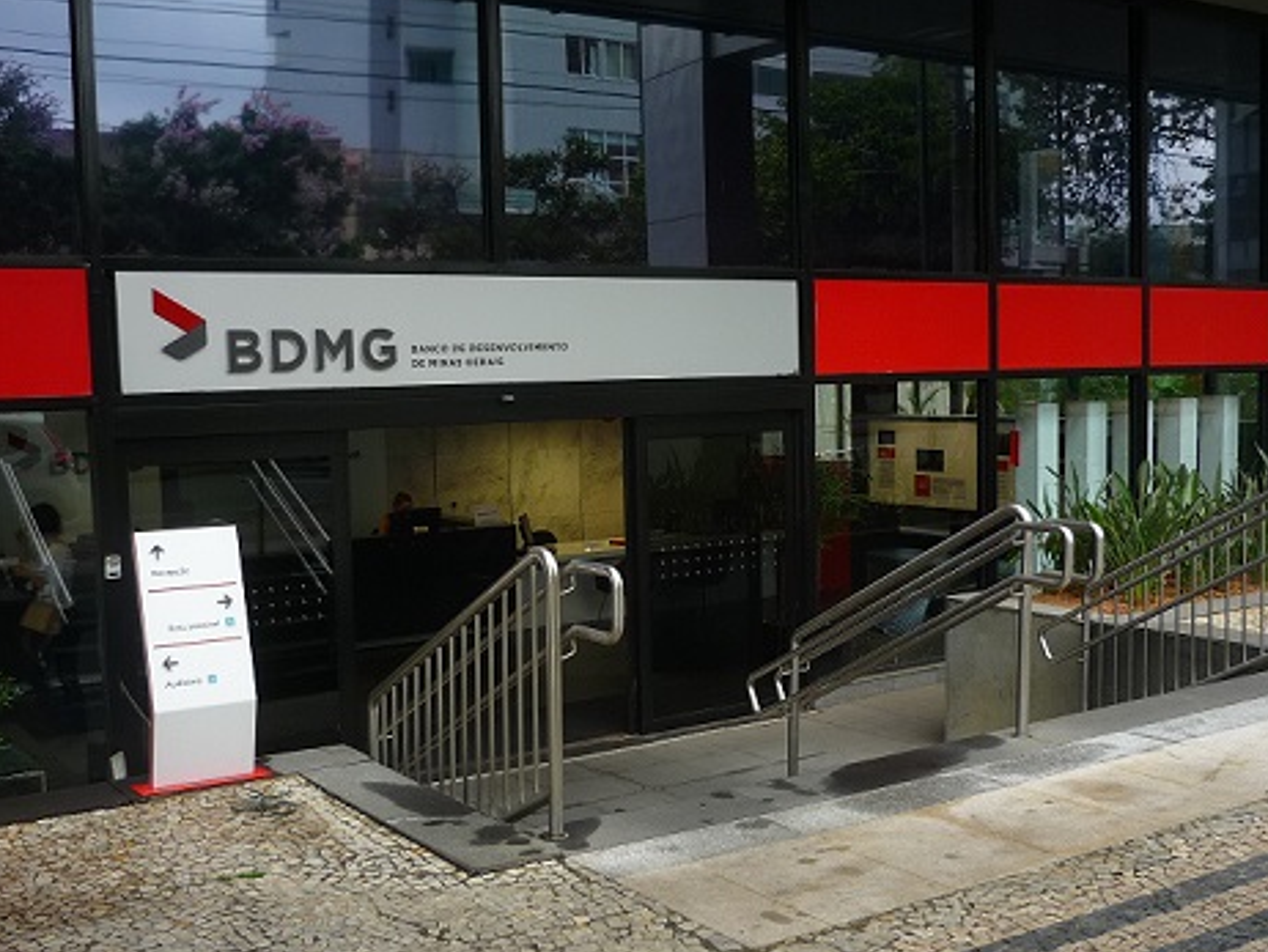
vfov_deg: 36.0
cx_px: 609
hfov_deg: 46.8
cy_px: 494
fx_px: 1466
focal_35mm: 40
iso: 100
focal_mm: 5.5
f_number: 2.8
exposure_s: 1/40
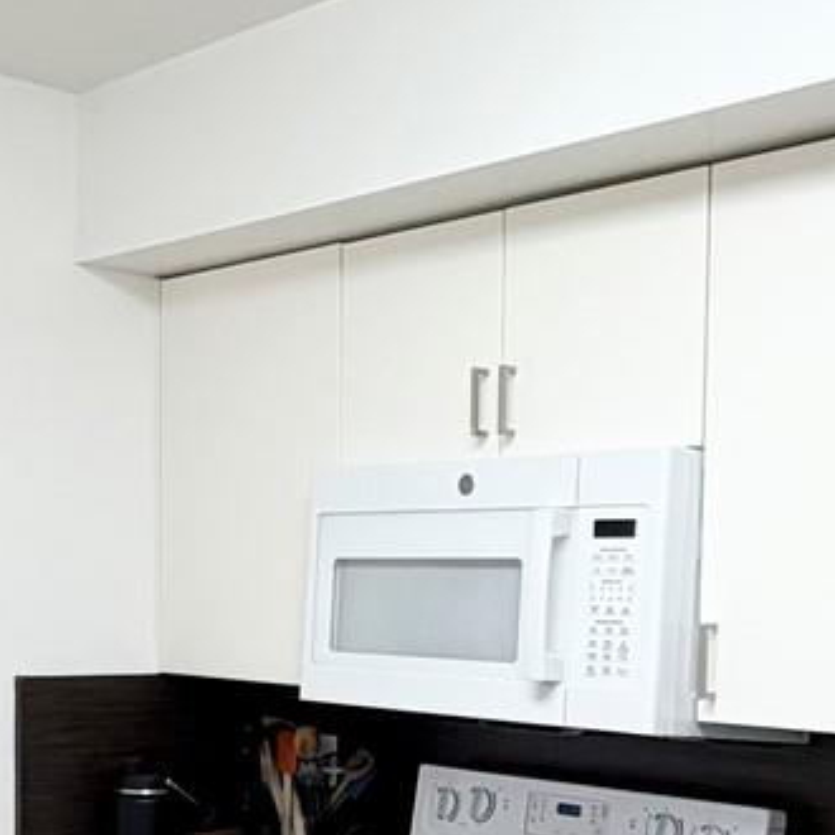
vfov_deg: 27.9
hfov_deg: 28.6
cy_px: 701
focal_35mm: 60
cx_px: 397
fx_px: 1637
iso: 100
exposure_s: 1/120
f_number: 2.2
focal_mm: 2.22
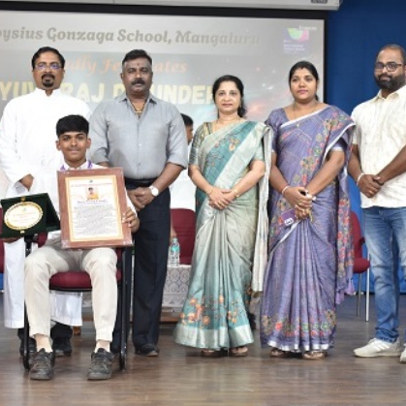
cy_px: 203
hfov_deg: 24.6
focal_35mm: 70
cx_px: 174
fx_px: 929
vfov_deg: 24.7
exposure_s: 1/40
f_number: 4.8
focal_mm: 36
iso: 800
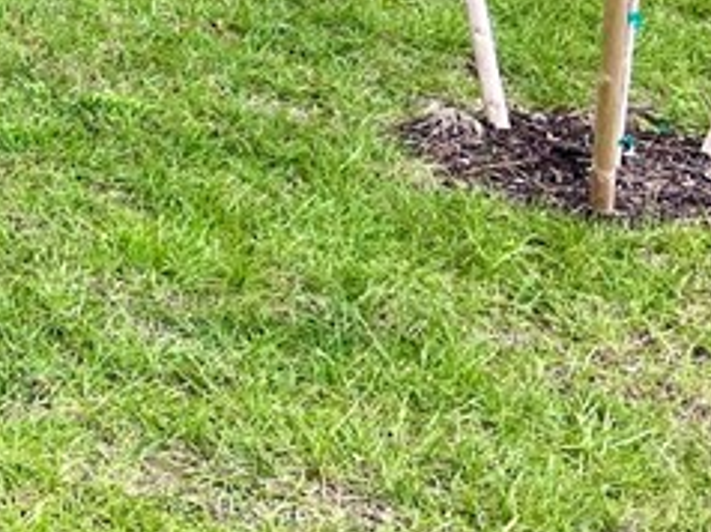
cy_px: -248
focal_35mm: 112
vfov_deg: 12.6
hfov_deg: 14.7
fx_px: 2298
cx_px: -687
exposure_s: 1/586
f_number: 1.6
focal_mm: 5.1
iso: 50
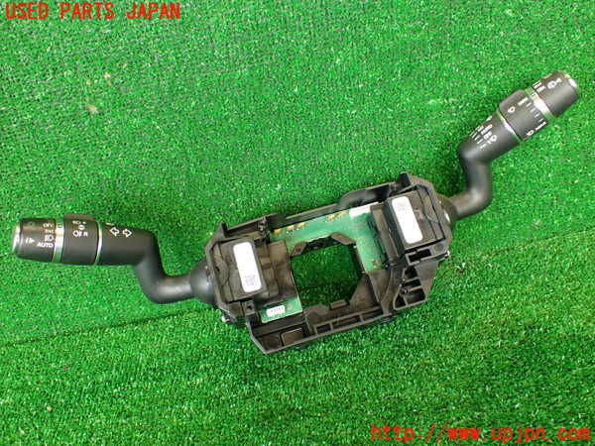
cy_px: 223
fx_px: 550
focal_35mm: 32
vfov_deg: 44.2
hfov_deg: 56.8
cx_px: 298
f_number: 2.4
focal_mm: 5.79
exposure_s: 1/30
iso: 200
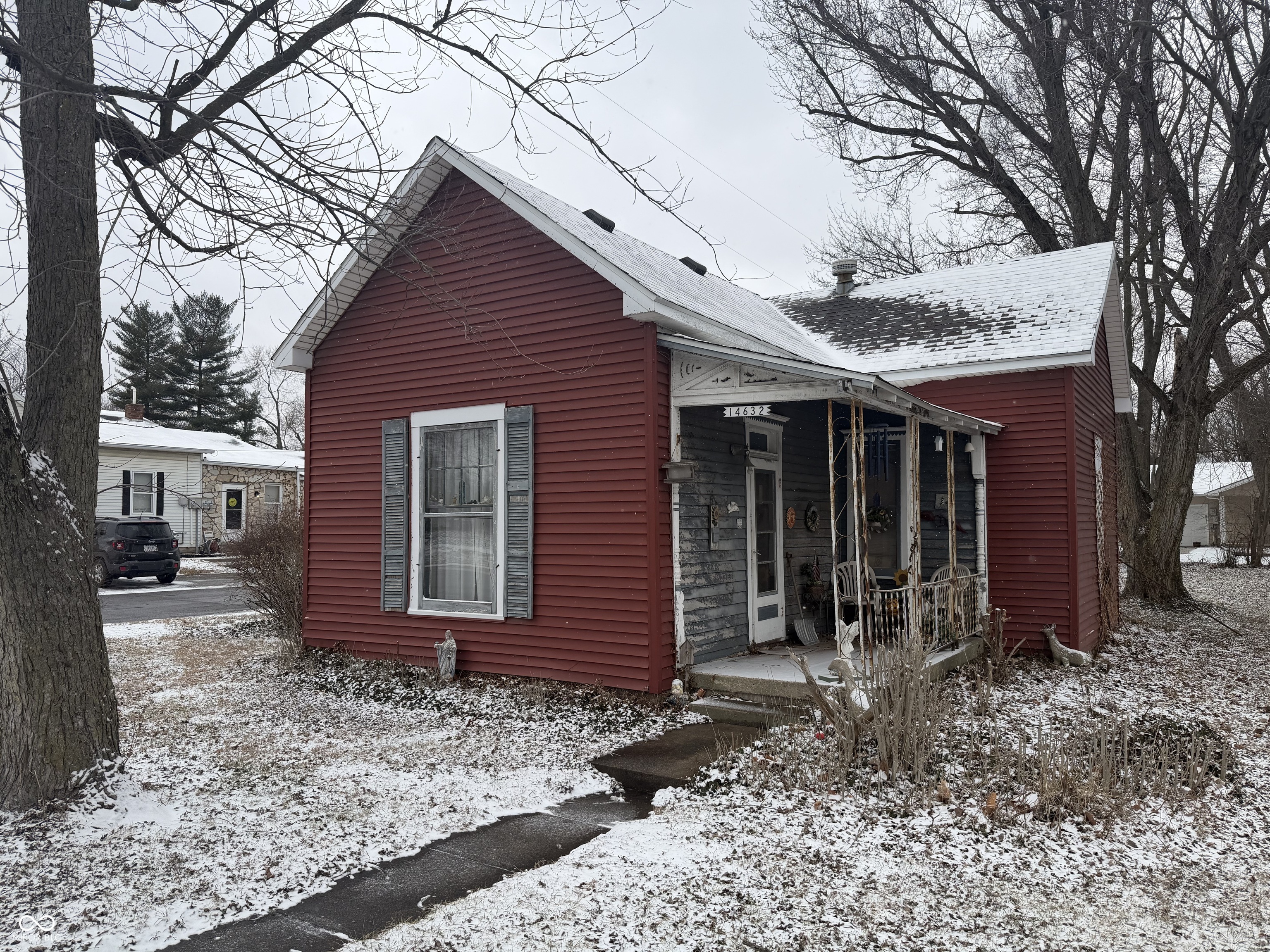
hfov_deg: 71.6
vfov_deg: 56.8
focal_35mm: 24
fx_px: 881
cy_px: 476
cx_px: 635
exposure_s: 1/2703
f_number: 1.78
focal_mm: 6.76
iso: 80
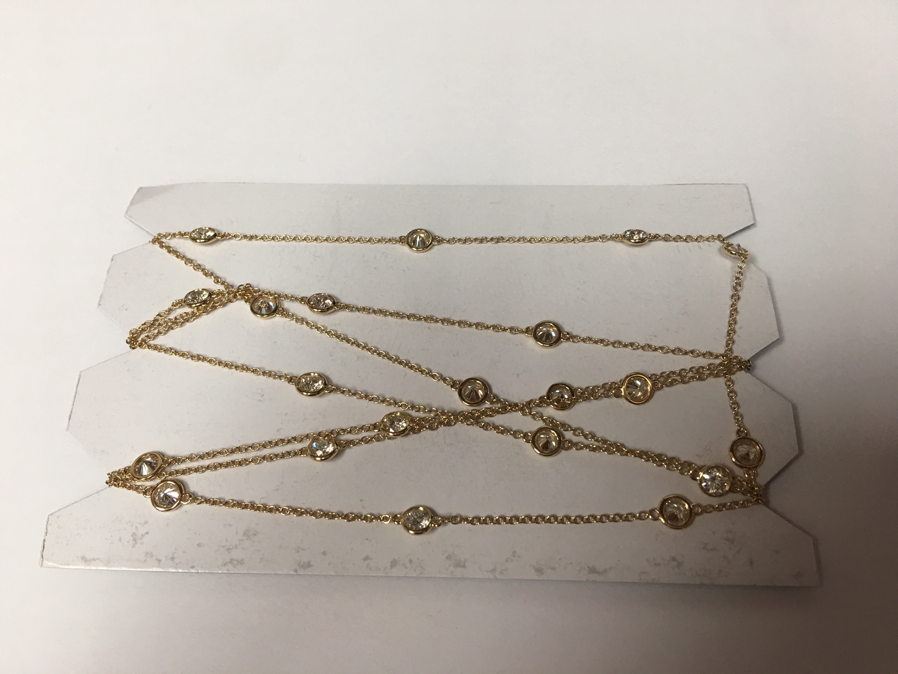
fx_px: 752
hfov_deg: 61.7
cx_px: 449
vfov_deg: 48.2
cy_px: 337
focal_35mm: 29
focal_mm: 4.15
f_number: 2.2
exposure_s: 1/15
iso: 25
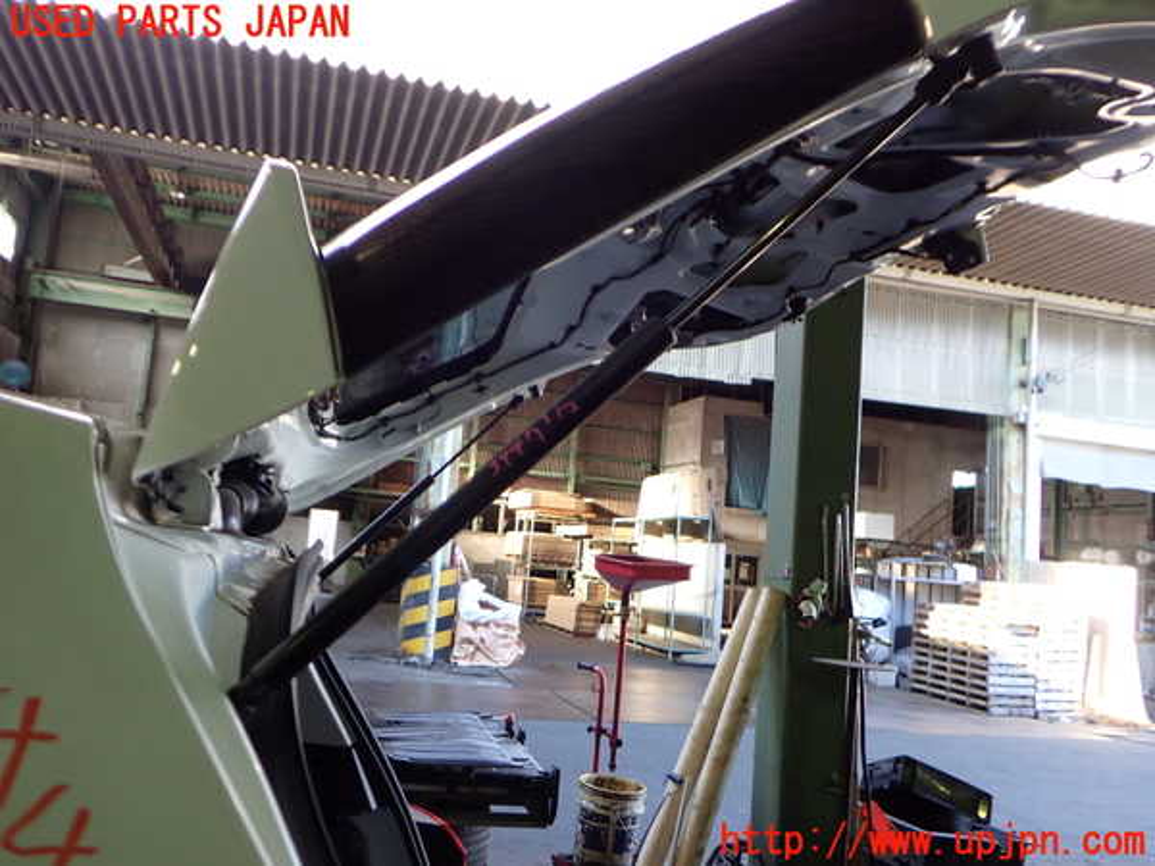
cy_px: 433
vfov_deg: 46.8
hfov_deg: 60.0
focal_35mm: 30
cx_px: 578
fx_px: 1001
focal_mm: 5.4
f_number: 2.3
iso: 200
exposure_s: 1/60
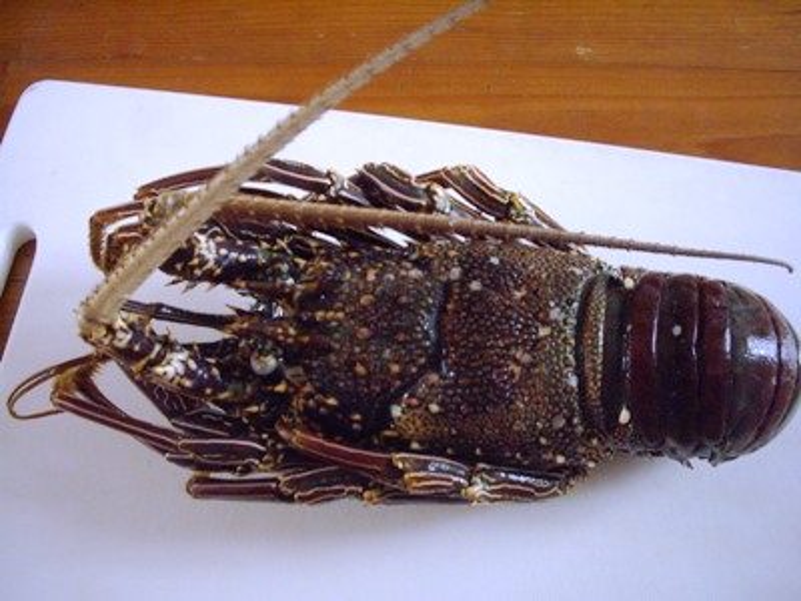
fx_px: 879
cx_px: 400
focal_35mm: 38
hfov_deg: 49.0
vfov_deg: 37.7
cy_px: 300
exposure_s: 1/40
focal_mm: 7.9
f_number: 2.8
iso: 800
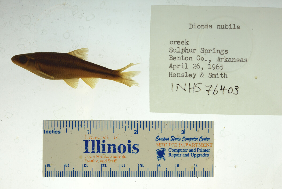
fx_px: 470
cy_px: 94
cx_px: 141
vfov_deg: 22.6
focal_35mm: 60
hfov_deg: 33.4
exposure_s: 1/200
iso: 100
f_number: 10
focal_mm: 60
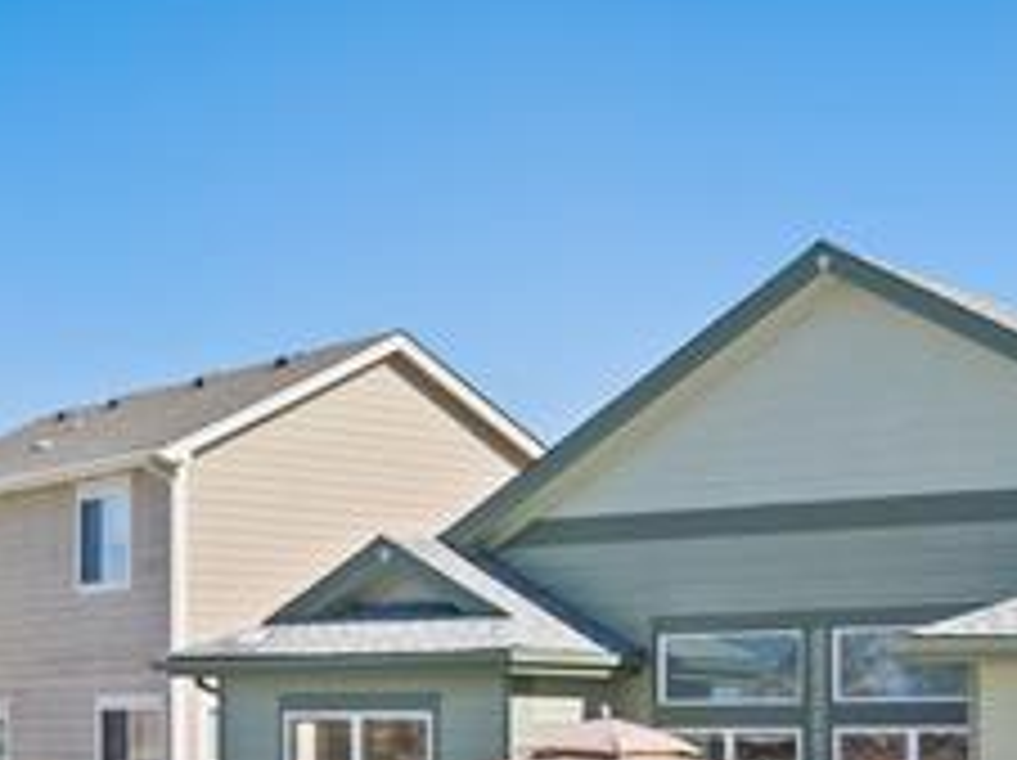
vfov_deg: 20.9
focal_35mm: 68
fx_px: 1996
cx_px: 1066
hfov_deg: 26.7
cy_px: 756
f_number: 2.8
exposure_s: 1/2500
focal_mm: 12.29
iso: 110
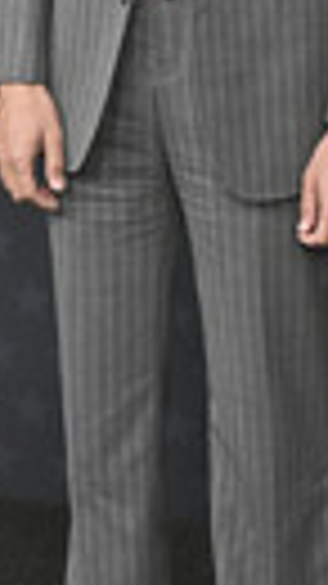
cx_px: 207
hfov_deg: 9.0
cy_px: 86
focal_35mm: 135
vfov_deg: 15.8
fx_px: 2090
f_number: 5.6
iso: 1250
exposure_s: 1/320
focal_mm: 42
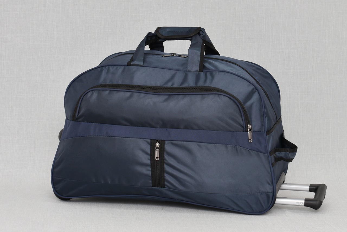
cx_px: 174
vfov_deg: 21.6
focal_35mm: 63
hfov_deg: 31.9
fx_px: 608
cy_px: 116
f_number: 5.6
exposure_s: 1/60
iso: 100
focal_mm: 42
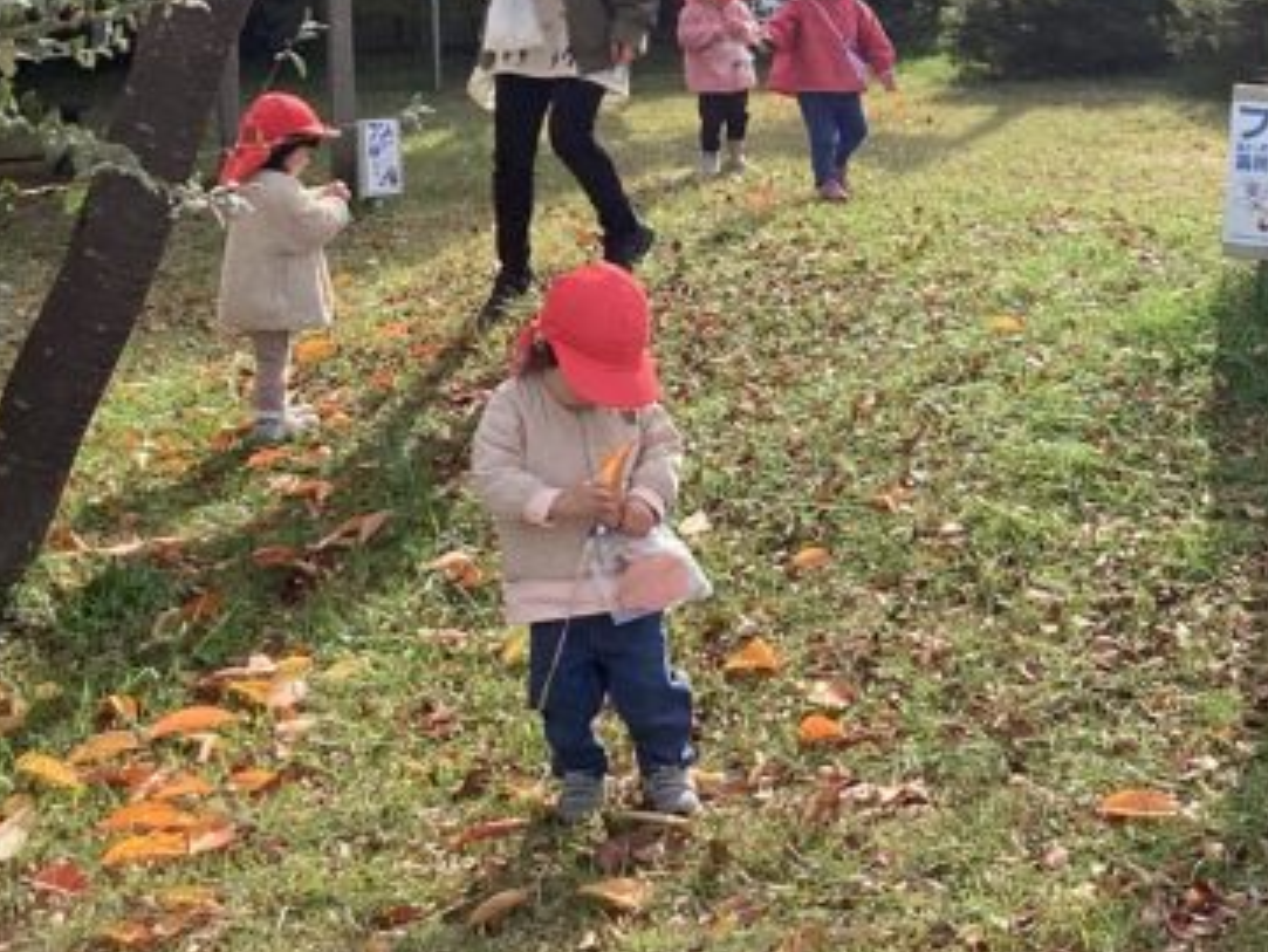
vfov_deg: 21.3
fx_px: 2418
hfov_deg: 29.3
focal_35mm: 66
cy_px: -49
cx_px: 801
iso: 25
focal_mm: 3.3
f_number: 2.4
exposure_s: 1/637
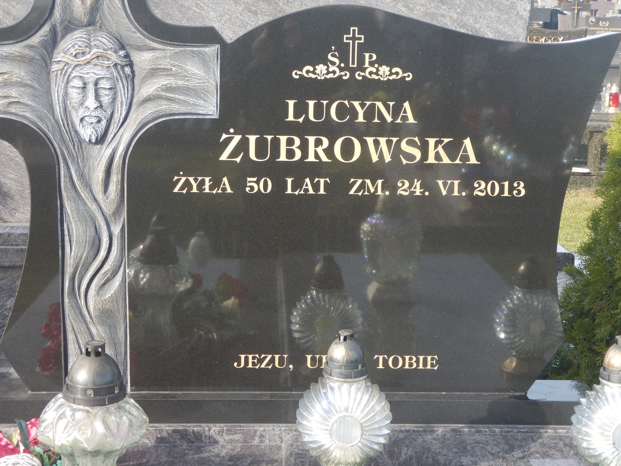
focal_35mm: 61
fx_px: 1094
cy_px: 233
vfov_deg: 24.0
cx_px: 310
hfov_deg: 31.7
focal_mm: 11
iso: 125
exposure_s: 1/160
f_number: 4.4
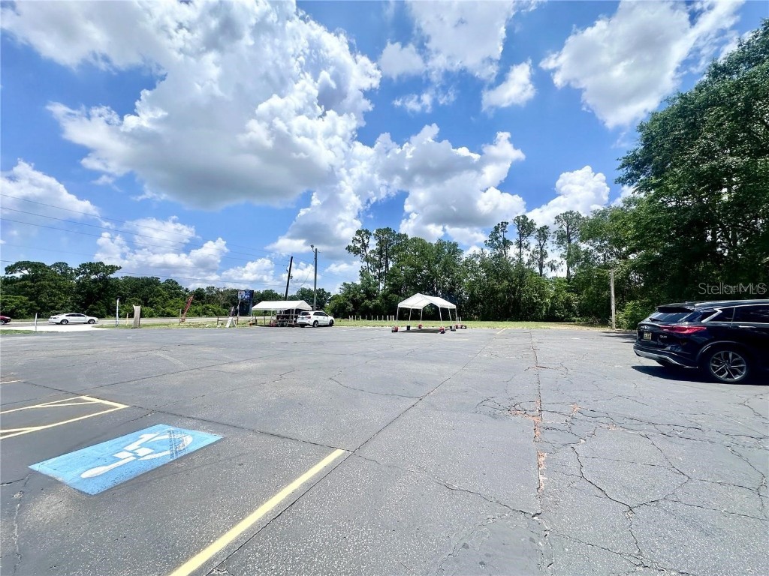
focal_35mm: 14
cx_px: 384
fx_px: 311
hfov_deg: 102.1
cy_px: 288
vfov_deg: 85.7
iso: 40
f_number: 2.2
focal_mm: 2.22
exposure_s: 1/3040
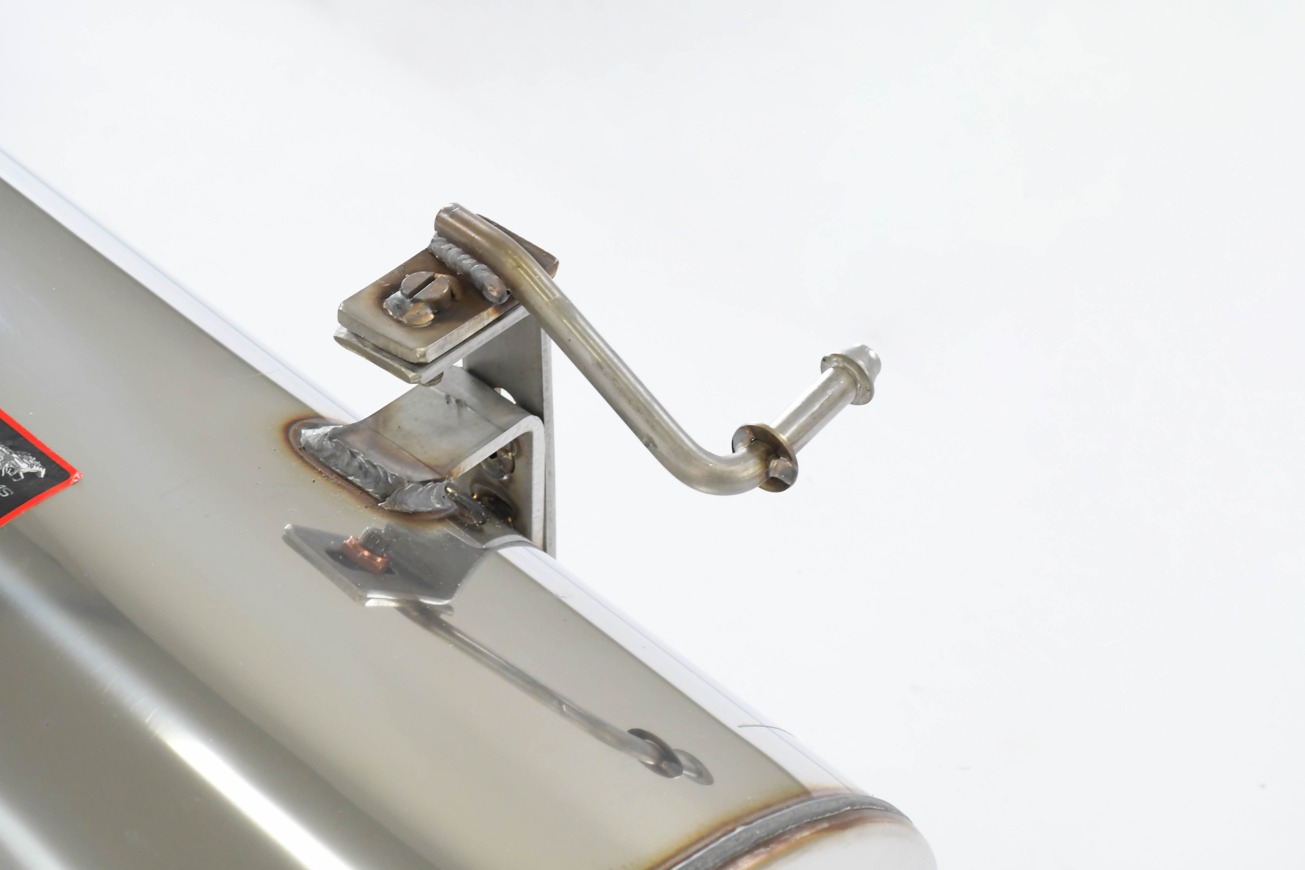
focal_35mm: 112
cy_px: 435
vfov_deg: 12.2
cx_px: 652
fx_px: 4060
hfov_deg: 18.3
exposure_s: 1/160
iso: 4000
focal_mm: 75
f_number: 10
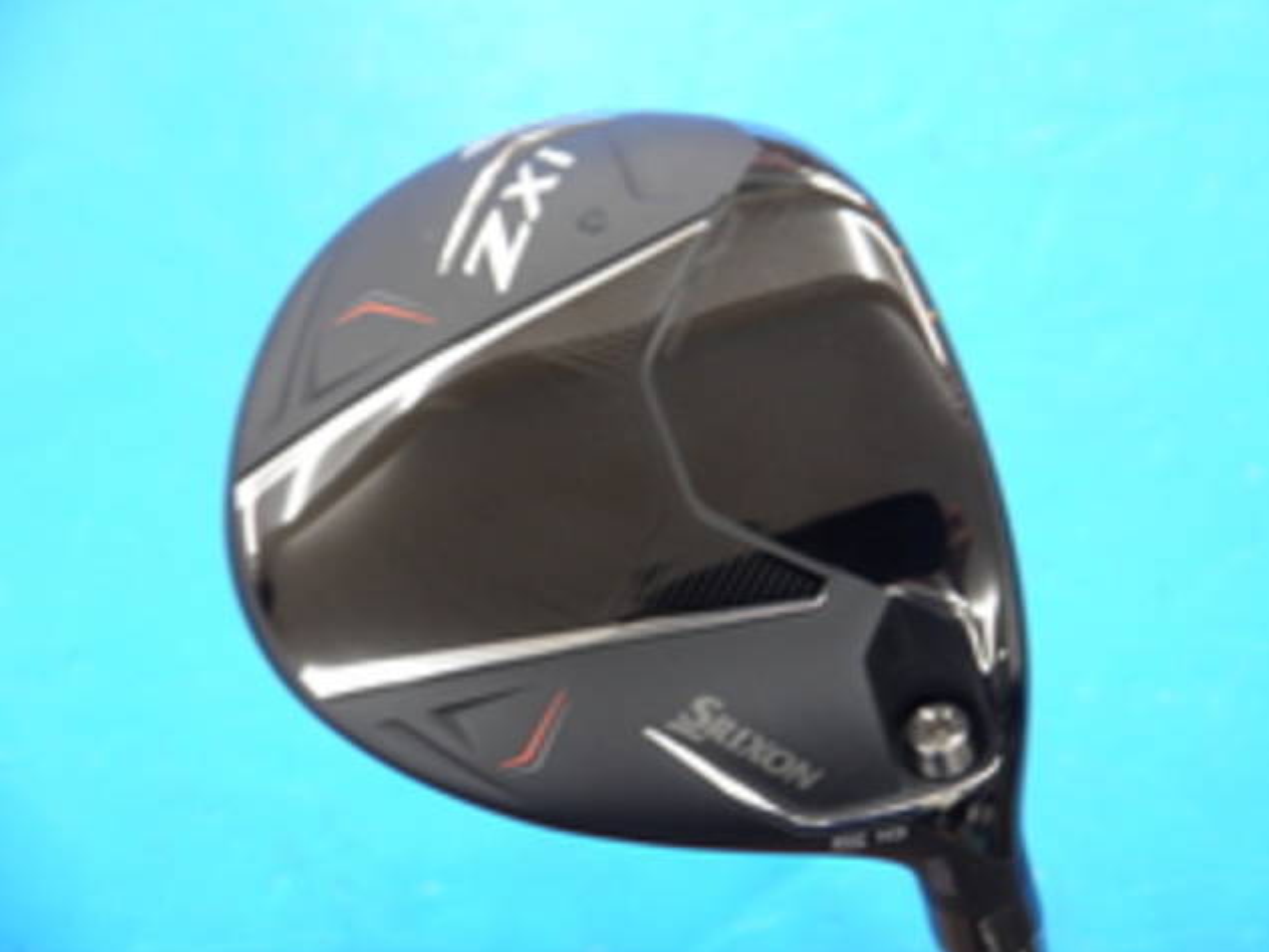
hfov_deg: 23.0
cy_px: 478
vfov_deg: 17.4
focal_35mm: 85
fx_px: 3116
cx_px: 641
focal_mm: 42
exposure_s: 1/40
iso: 800
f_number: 5.6
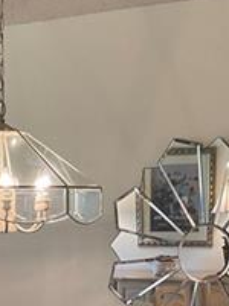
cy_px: 452
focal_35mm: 111
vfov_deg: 16.3
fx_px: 982
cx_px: 9
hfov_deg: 13.2
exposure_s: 1/60
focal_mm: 3
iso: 50
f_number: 1.8
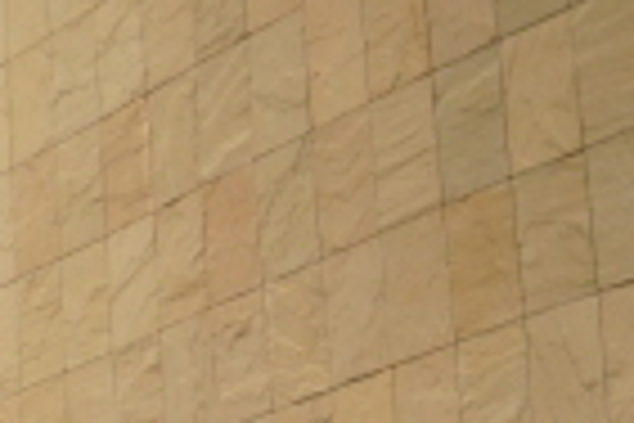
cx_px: -935
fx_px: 2360
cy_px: 929
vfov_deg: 9.4
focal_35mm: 134
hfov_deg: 12.0
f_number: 4
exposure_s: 1/60
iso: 500
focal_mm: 18
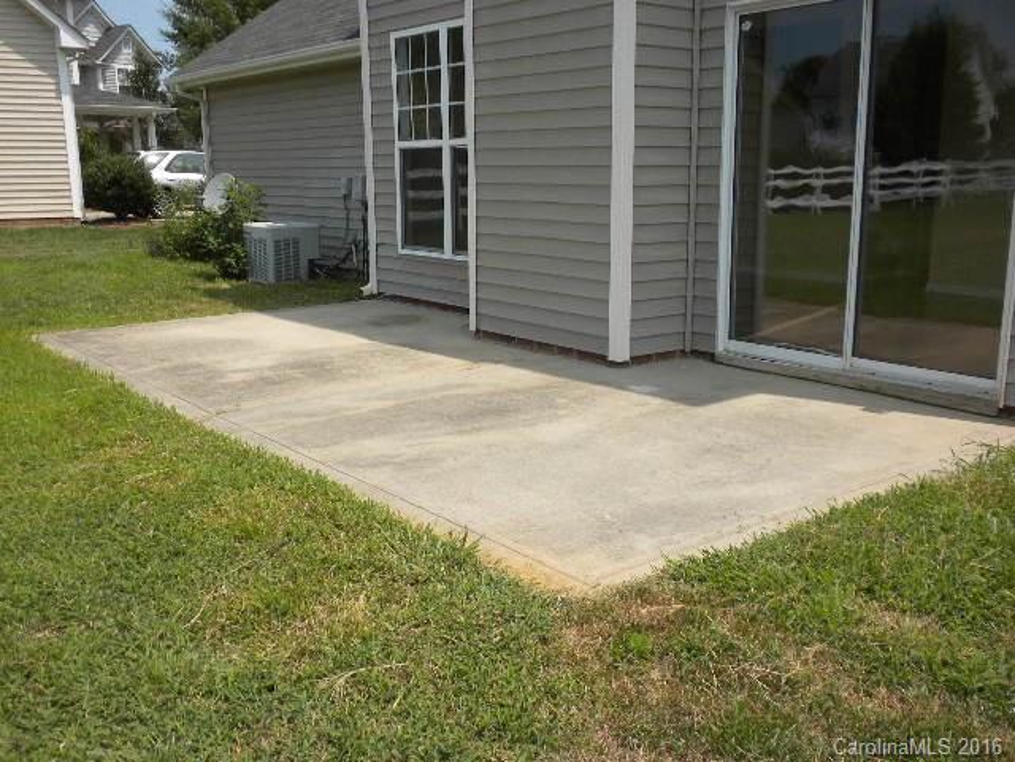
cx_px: 508
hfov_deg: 50.1
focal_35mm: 37
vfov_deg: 38.7
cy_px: 381
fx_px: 1085
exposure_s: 1/142
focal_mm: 6.6
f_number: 10
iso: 90
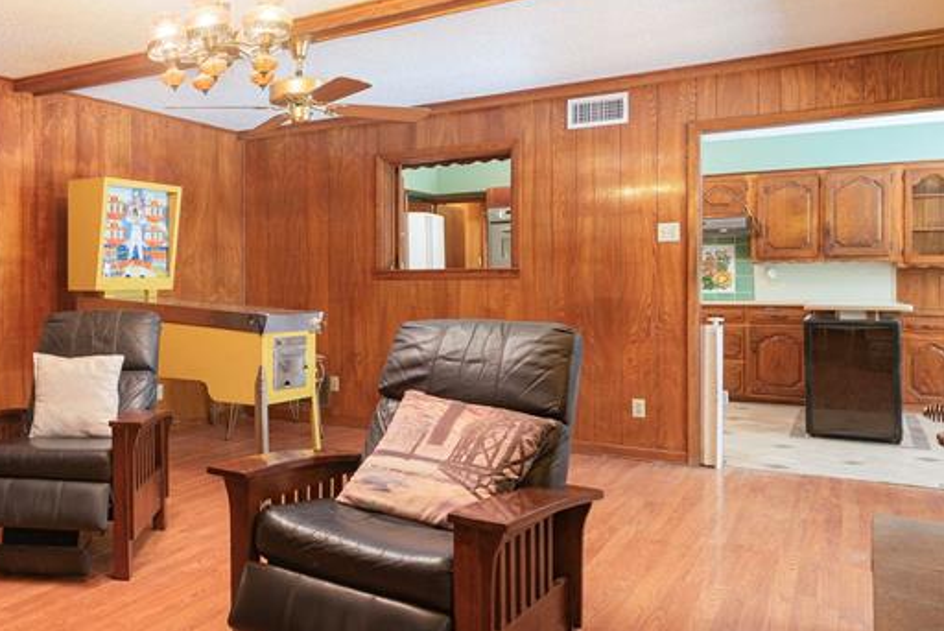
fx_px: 840
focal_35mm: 32
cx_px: 151
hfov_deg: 53.6
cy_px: 287
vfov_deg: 41.1
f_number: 7.1
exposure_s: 1.6
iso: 100
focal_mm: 16
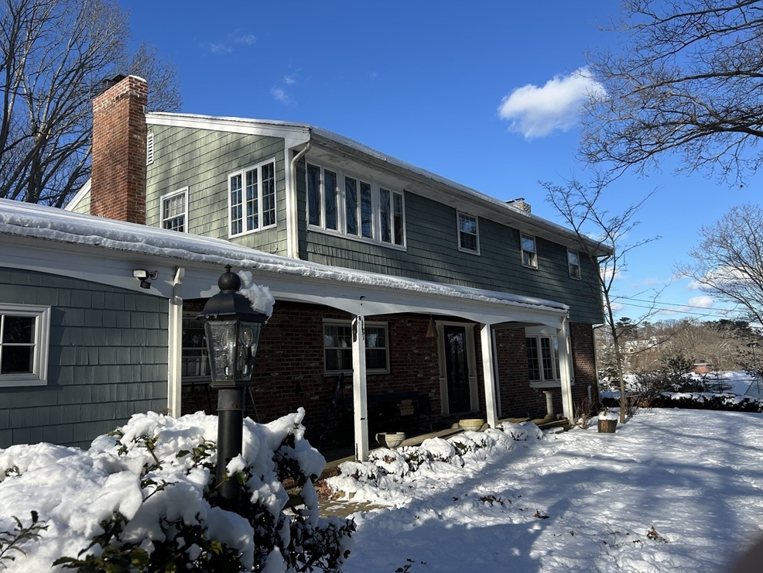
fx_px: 595
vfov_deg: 51.4
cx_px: 383
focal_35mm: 27
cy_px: 283
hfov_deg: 65.3
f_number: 1.5
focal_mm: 5.7
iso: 50
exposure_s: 1/3571
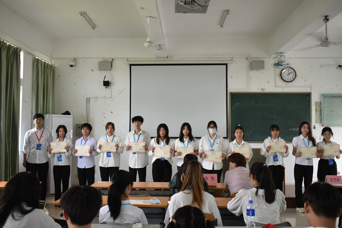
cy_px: 114
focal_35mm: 34
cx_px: 171
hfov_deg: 55.1
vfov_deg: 38.4
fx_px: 328
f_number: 4
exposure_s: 1/60
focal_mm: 23
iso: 400
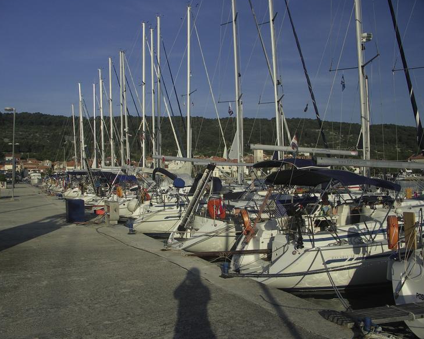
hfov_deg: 58.7
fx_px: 376
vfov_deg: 48.5
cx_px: 200
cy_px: 166
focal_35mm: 30
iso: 100
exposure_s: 1/800
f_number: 3.2
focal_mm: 7.3
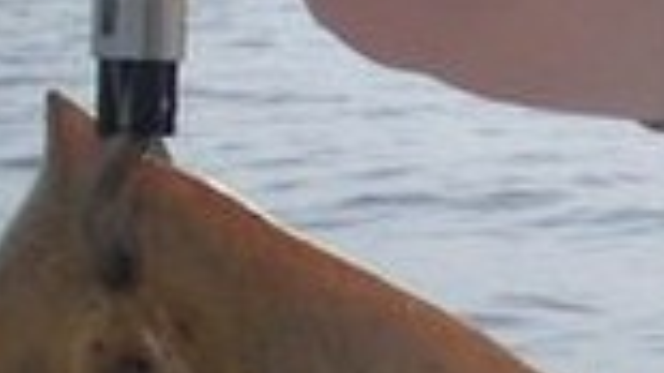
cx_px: 767
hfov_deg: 12.8
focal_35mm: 164
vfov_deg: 7.3
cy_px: 412
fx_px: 2886
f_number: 5.6
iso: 64
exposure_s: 1/273
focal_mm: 6.2
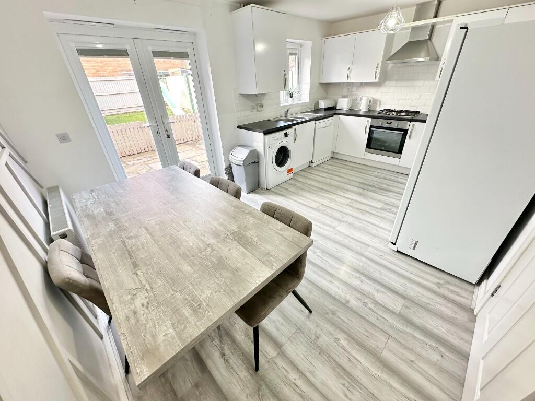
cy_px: 200
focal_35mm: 14
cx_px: 268
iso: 160
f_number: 2.2
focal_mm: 2.22
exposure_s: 1/50
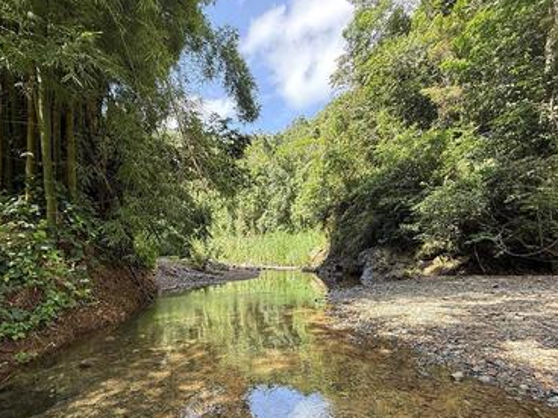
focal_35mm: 19
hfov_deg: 84.6
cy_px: 273
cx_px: 267
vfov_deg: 67.1
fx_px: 306
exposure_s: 1/164
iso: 50
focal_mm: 2.22
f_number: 2.2
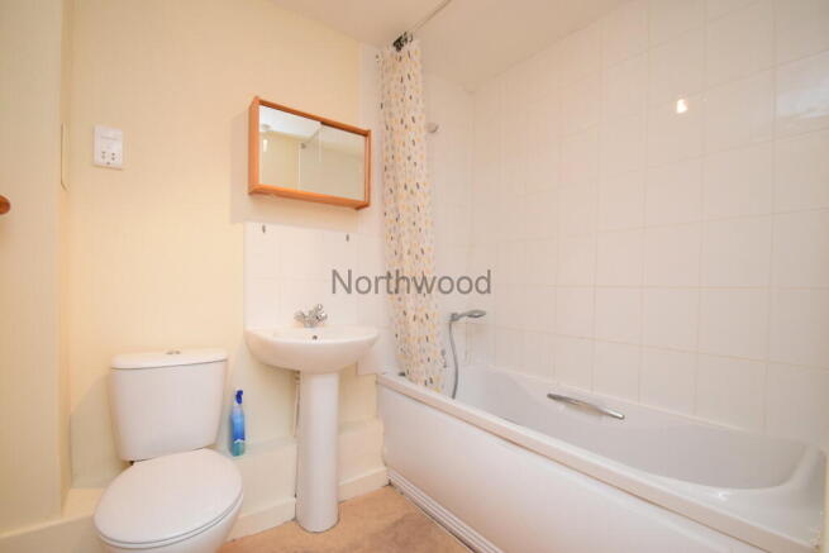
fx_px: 345
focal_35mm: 15
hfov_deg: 100.4
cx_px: 414
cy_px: 276
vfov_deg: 77.4
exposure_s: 1/60
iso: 2200
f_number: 6.7
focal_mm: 10
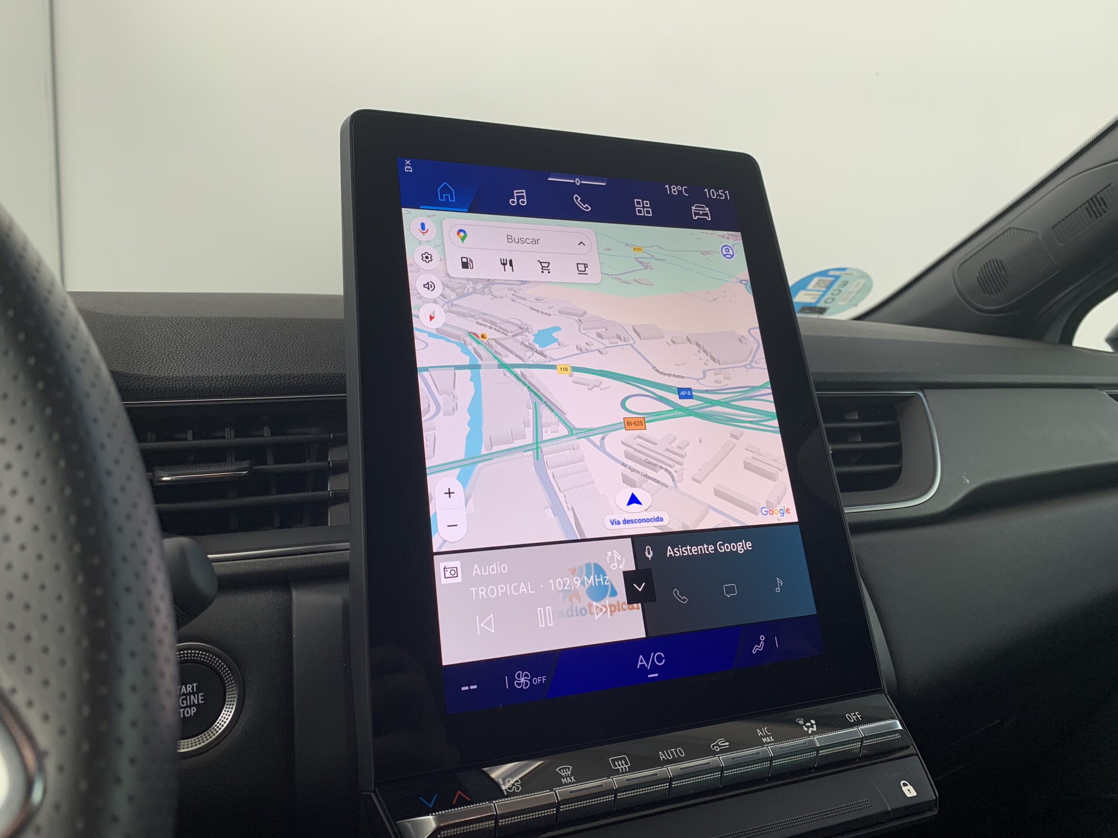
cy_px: 419
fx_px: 840
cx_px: 559
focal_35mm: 26
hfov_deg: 67.3
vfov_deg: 53.1
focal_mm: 4.25
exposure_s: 1/122
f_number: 1.8
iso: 25
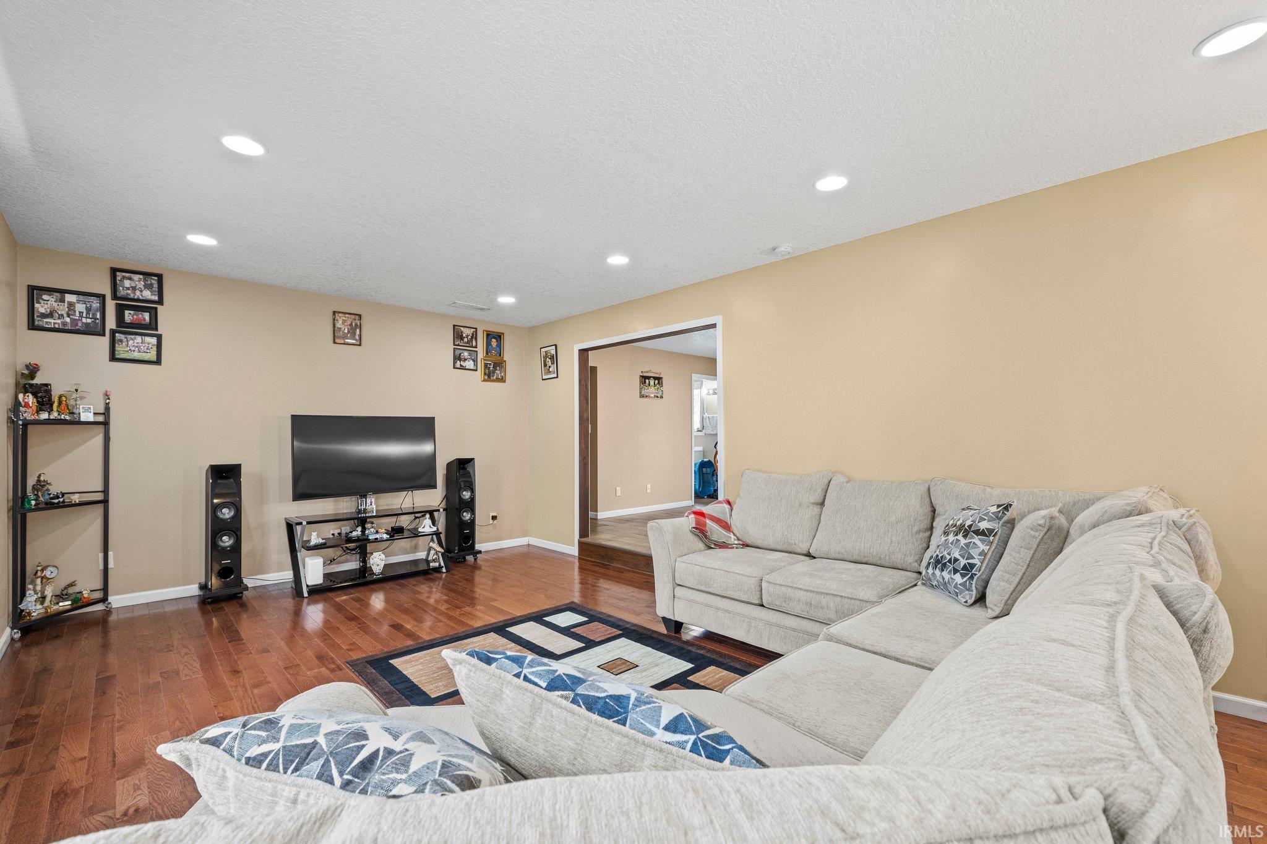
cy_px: 422
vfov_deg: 77.3
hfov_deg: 100.4
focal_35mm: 15
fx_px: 528
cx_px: 634
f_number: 5
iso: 800
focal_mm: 10
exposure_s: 1/10
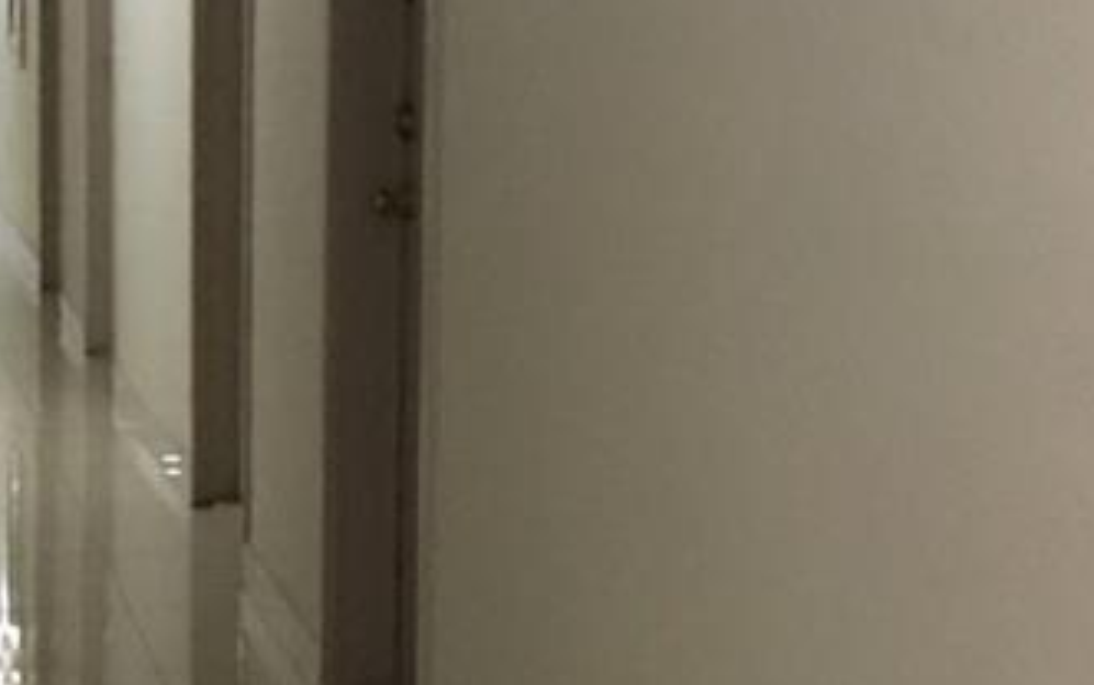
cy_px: 517
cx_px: -313
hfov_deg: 17.6
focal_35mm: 111
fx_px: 3312
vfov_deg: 11.8
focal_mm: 4.15
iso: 100
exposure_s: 1/10
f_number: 2.2
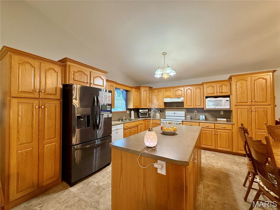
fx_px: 113
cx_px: 140
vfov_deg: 85.7
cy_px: 105
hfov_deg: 102.1
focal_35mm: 14
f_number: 2.2
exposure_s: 1/120
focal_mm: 2.22
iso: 400
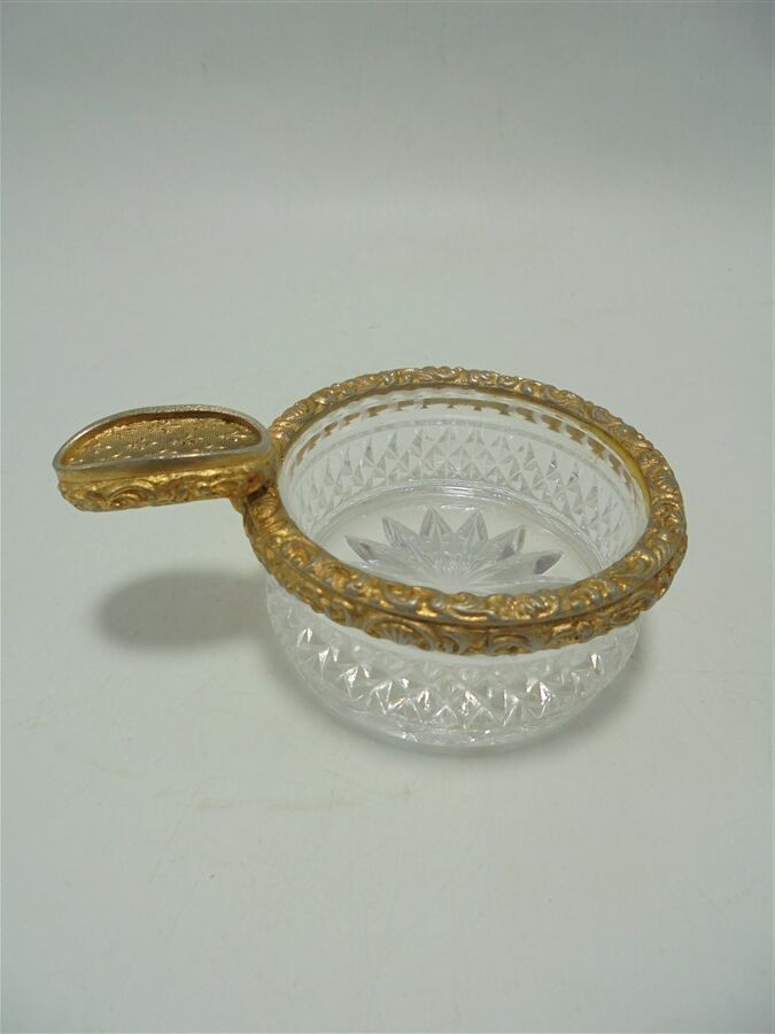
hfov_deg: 53.1
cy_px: 517
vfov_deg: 67.3
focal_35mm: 26
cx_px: 388
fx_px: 776
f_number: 3.5
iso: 100
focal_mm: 4.6
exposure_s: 1/160
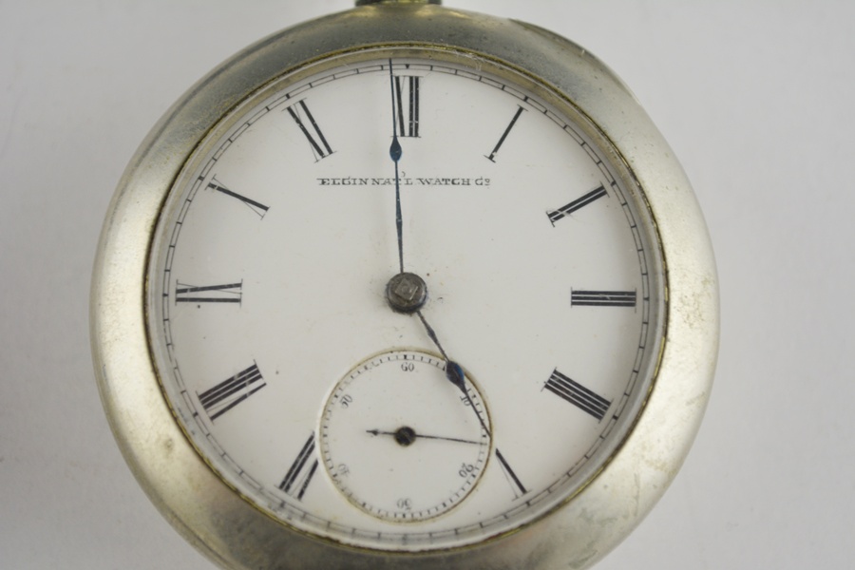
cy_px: 285
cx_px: 428
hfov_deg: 26.0
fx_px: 1852
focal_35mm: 78
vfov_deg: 17.5
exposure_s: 1/125
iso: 250
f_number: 5.6
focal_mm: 52
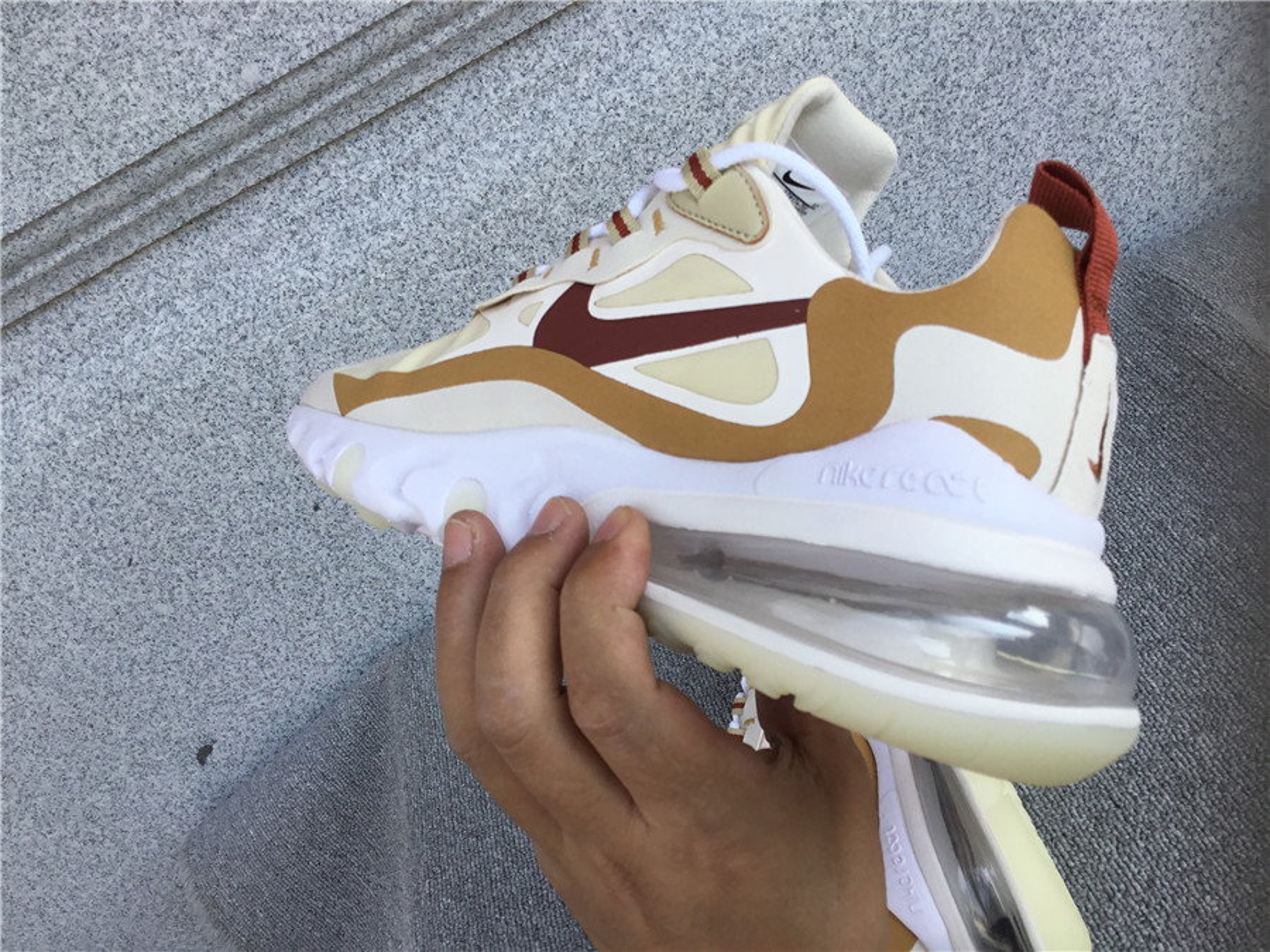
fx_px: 1137
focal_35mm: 31
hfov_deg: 58.4
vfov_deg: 45.4
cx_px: 635
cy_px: 476
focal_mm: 3.3
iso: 25
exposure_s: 1/679
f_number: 2.4
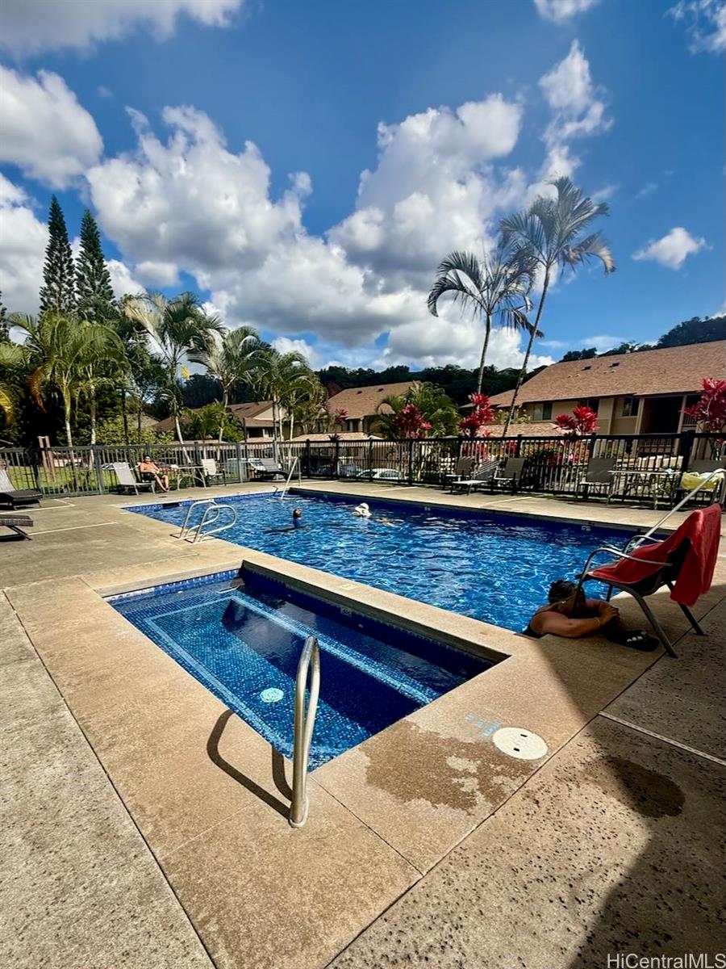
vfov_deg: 102.1
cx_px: 363
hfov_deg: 85.7
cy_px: 484
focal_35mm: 14
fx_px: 391
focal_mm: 2.22
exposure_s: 1/2092
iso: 50
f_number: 2.2
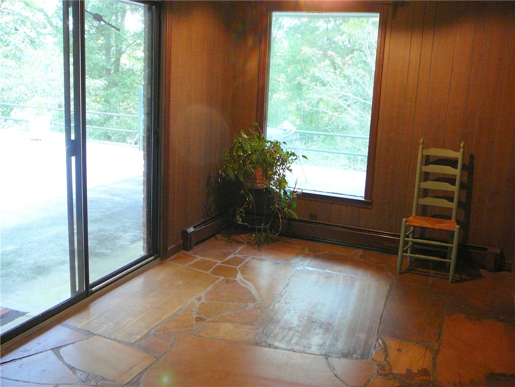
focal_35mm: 35
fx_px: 521
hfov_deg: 52.6
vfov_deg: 40.7
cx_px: 258
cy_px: 194
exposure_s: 1/25
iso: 200
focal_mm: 5.2
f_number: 2.8
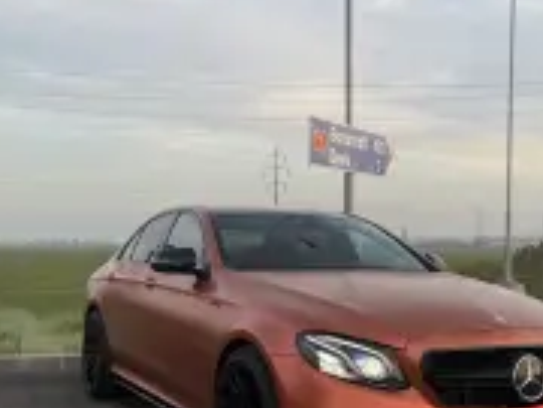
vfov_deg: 30.1
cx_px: 362
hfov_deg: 39.2
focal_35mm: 48
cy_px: 269
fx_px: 753
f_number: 1.78
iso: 80
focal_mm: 6.76
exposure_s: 1/347
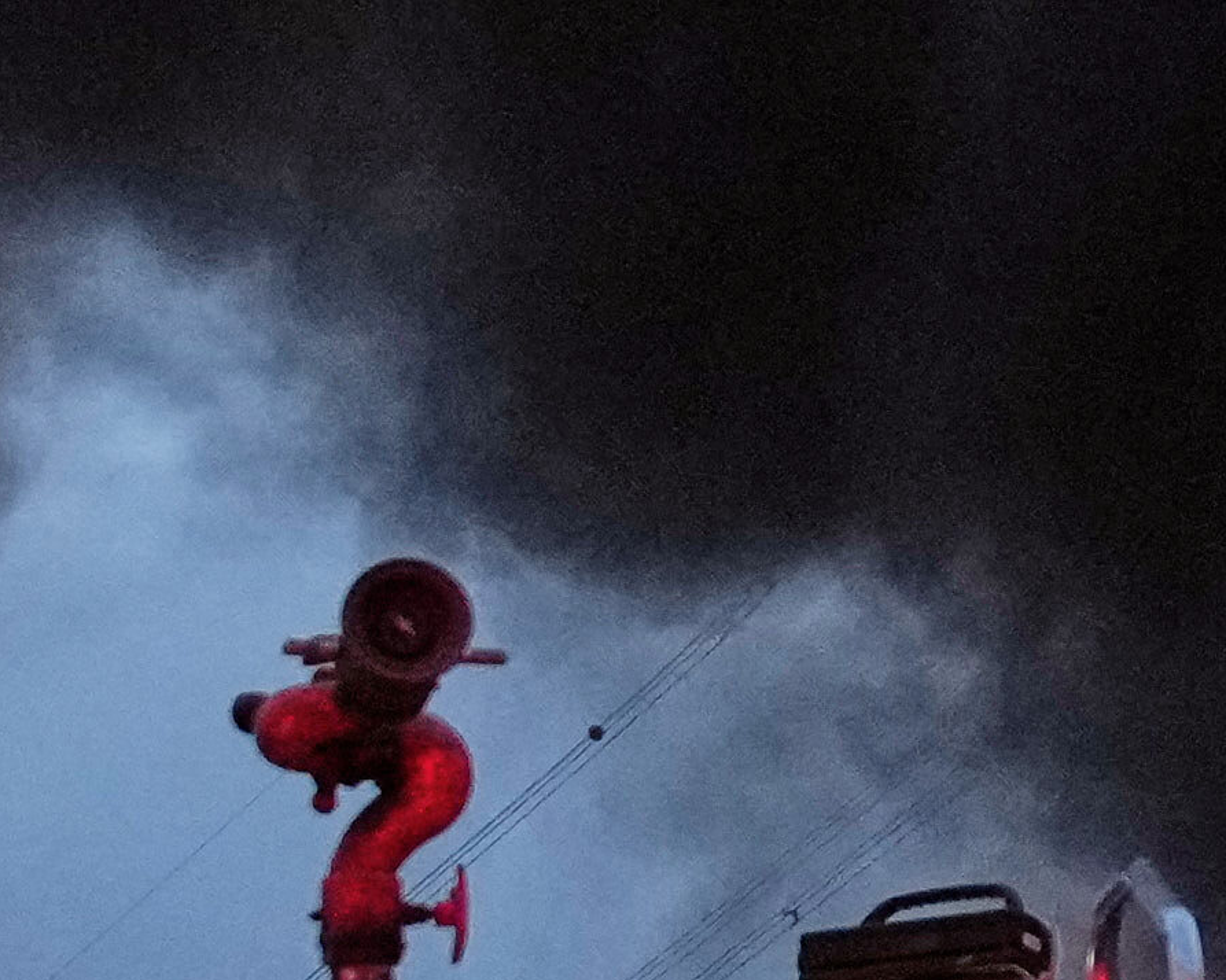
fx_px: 7691
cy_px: 376
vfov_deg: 7.3
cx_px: 2593
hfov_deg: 8.6
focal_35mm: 212
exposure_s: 1/400
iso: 2000
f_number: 2.8
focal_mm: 24
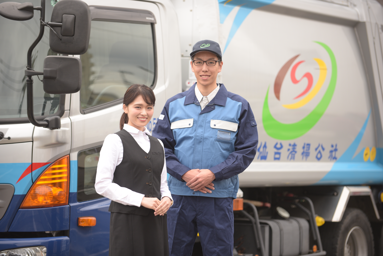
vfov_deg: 10.2
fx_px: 1437
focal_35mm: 135
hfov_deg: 15.2
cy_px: 128
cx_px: 192
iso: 400
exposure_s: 1/1000
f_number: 2.8
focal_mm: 135
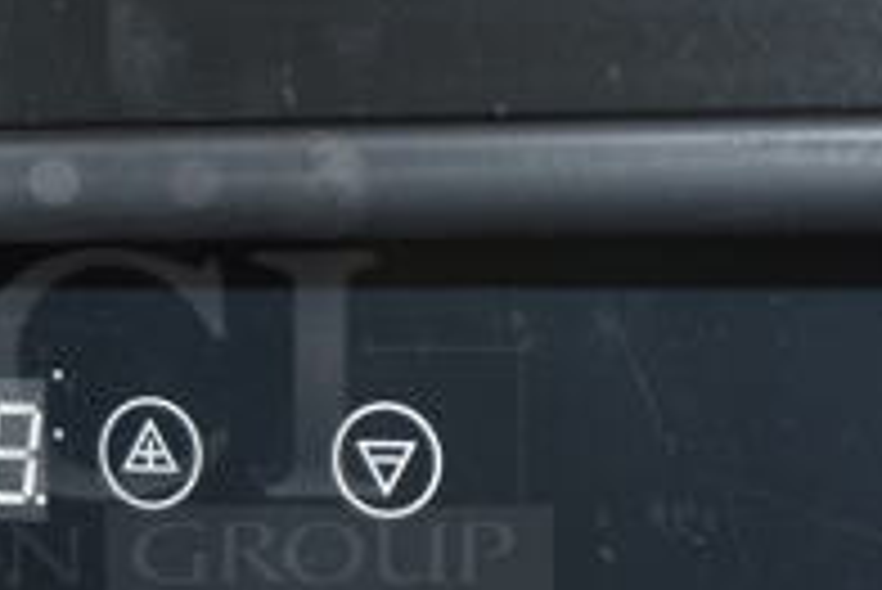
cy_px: 365
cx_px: 54
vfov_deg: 10.5
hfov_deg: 15.4
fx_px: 3212
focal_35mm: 131
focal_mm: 28
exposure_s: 1/30
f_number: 5.6
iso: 200
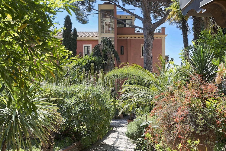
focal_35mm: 37
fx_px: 232
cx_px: 113
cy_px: 76
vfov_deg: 35.9
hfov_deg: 51.9
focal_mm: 37
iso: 100
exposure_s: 1/60
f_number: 10
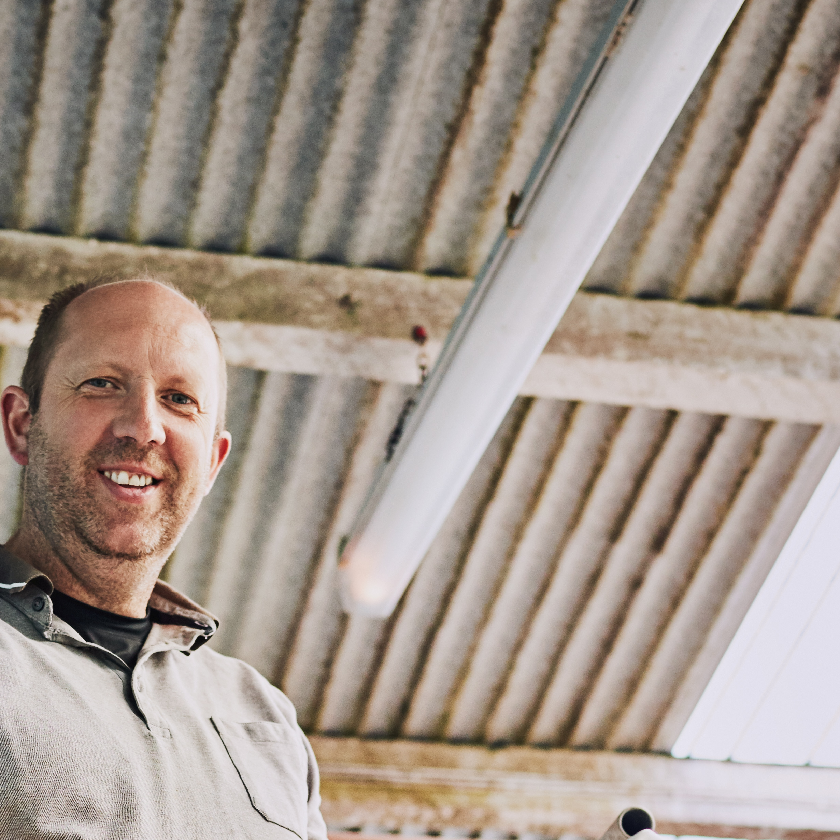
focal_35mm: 89
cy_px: 770
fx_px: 2443
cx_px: 366
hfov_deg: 19.5
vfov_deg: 19.1
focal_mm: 35
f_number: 2
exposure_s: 1/400
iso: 640
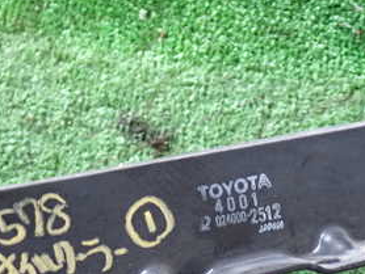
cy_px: 237
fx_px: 865
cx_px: 176
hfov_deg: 23.8
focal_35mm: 82
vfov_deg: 17.8
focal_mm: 6.83
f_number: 2.7
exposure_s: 1/40
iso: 320
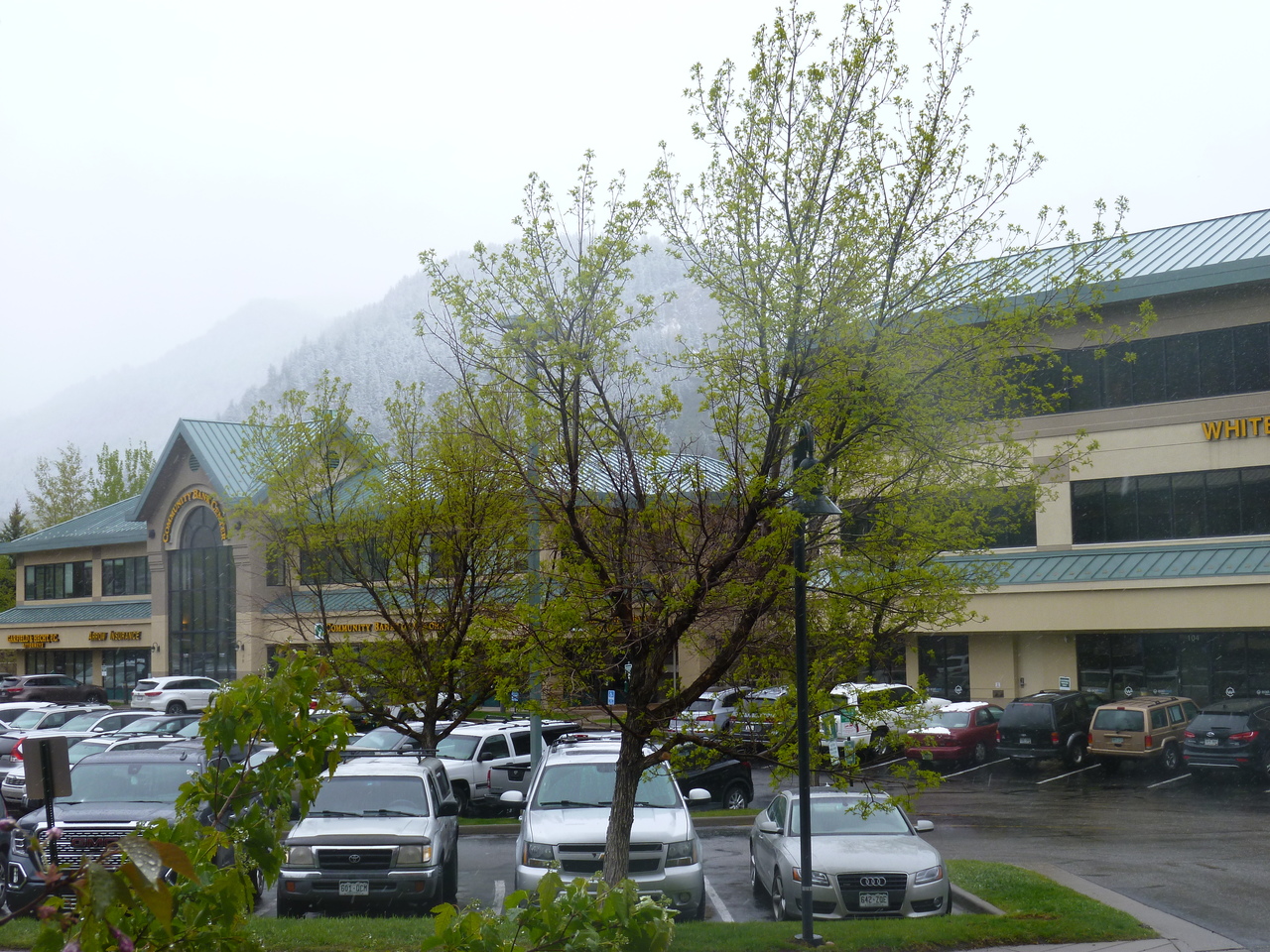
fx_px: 1761
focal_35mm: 48
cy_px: 476
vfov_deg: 30.3
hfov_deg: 39.7
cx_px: 635
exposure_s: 1/125
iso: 80
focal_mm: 8.6
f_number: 4.3
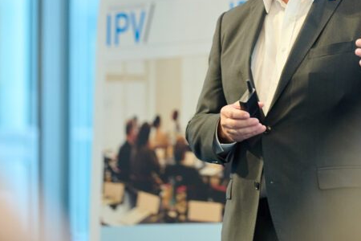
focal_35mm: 341
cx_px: 301
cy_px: 42
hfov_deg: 6.0
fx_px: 3419
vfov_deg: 4.0
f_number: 4.5
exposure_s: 1/250
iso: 2000
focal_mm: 200
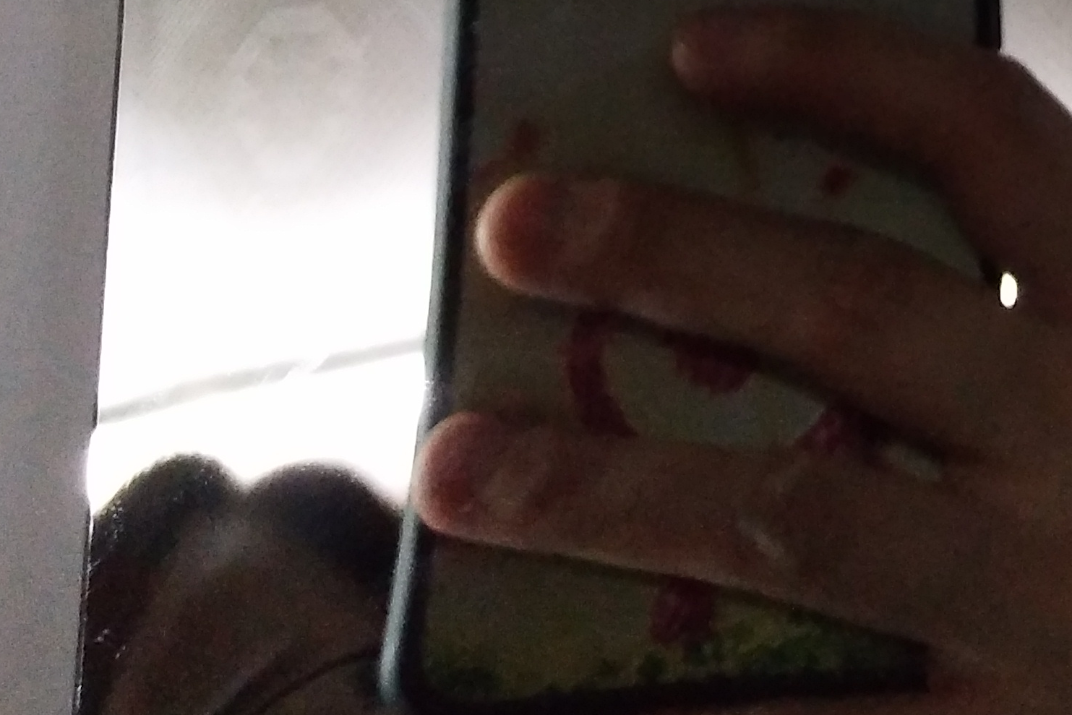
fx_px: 2501
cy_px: -806
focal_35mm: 84
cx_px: 1158
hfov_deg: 22.9
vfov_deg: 13.4
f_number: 2
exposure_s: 1/33.3
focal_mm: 3.88
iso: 200
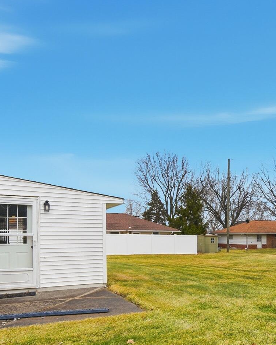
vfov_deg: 57.4
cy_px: 232
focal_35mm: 30
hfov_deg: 42.8
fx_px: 306
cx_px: 266
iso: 100
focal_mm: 10
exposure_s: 1/2500
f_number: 4
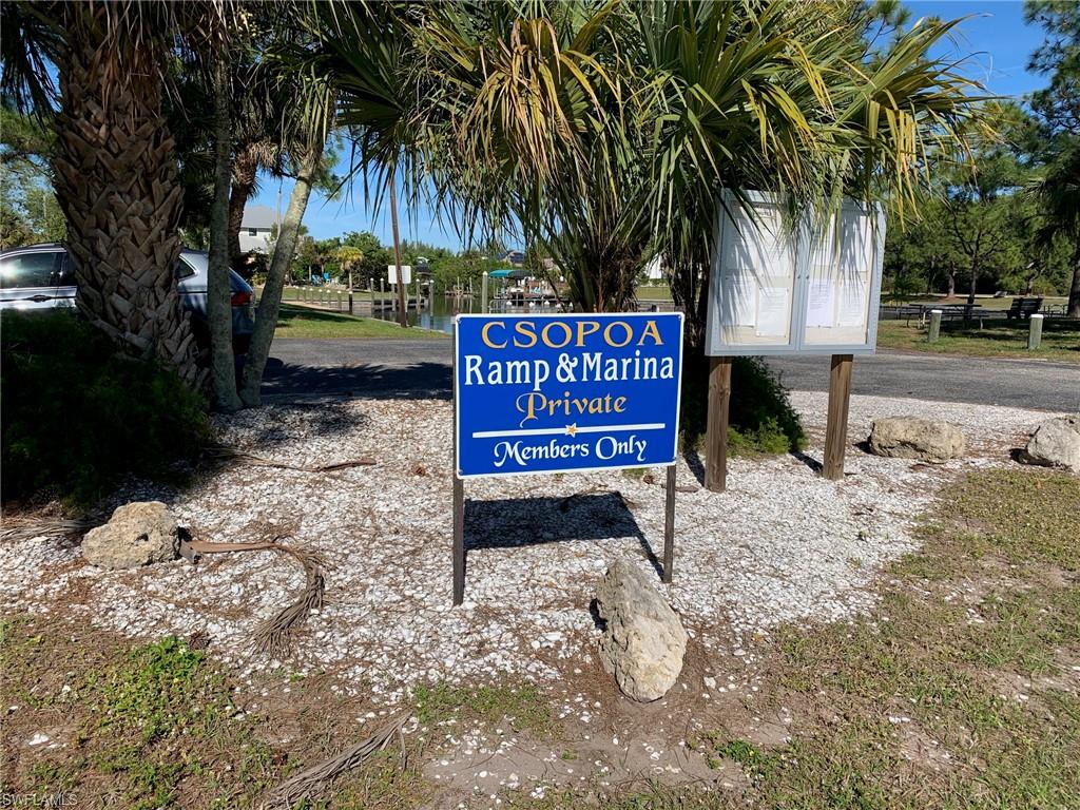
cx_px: 540
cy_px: 405
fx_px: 811
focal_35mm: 26
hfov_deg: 67.3
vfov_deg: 53.1
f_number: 1.8
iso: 25
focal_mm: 4.25
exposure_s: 1/3521
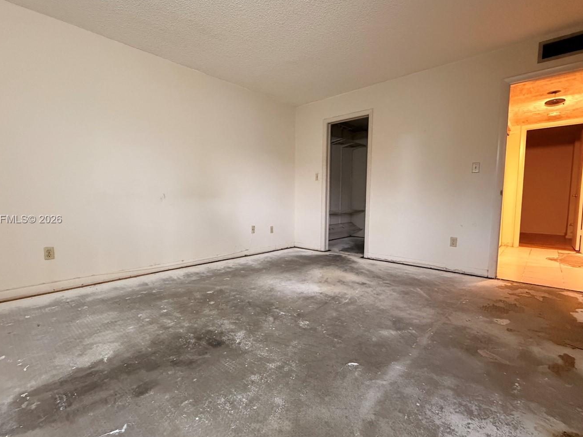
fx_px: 286
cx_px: 278
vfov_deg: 74.7
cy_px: 220
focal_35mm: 17
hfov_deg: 91.0
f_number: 2.2
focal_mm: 2.22
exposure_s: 1/60
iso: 800
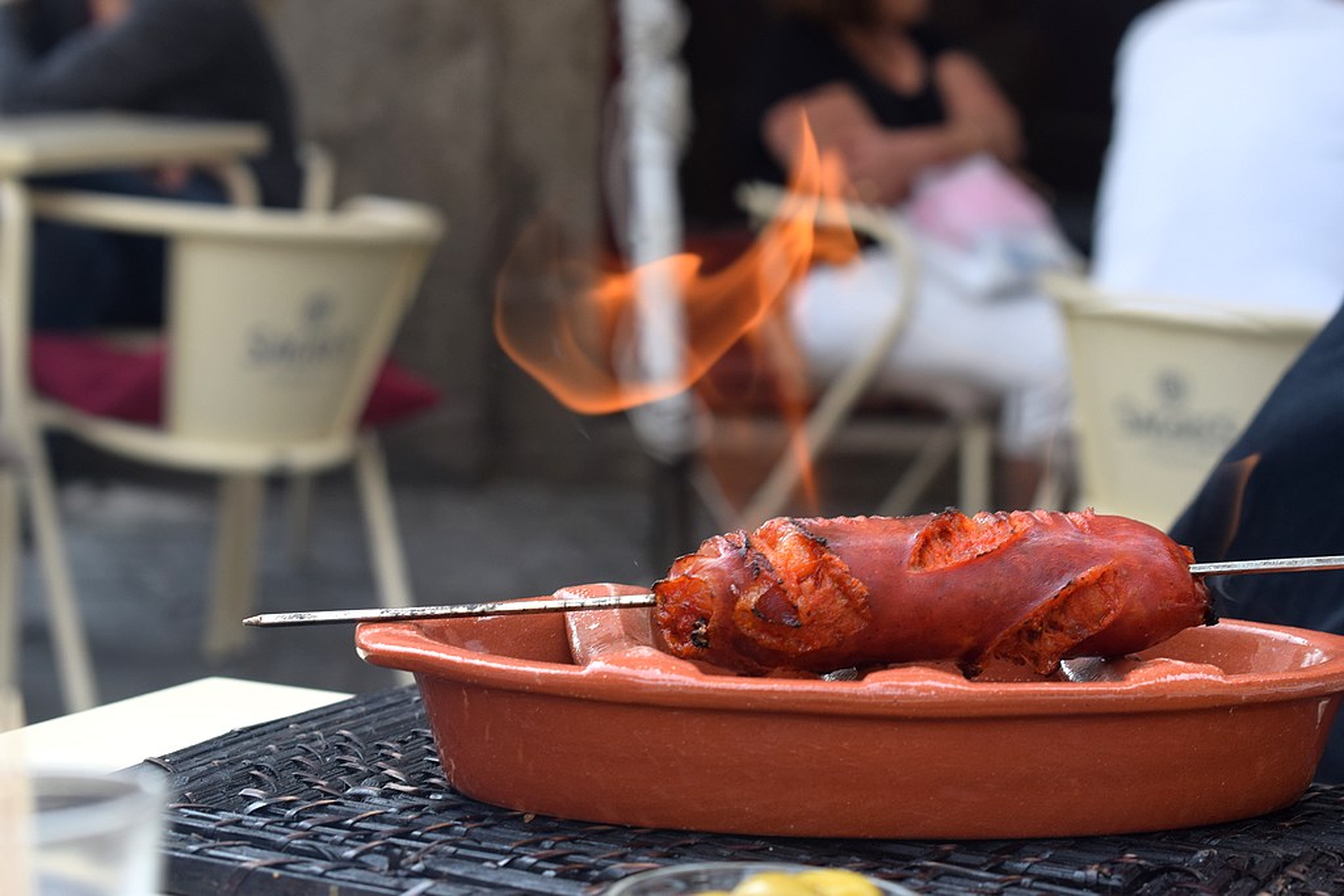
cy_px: 448
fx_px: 3080
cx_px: 672
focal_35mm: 82
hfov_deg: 24.6
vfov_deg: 16.6
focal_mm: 55
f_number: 7.1
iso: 400
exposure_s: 1/200
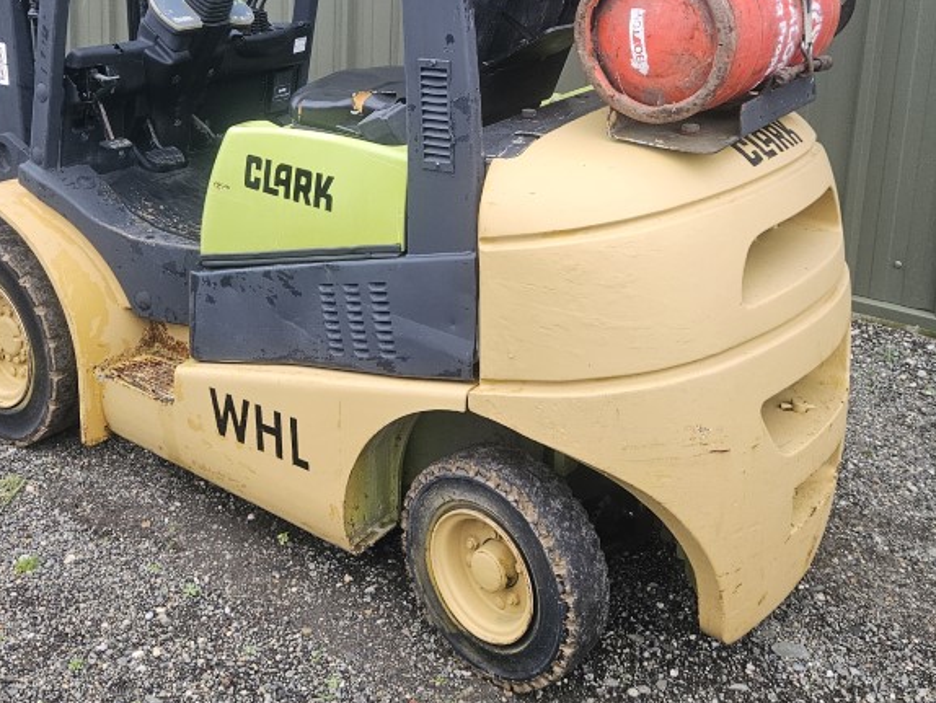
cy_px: 114
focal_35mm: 41
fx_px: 1109
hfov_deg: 45.8
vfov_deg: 33.8
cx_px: 455
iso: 500
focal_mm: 5.4
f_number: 1.8
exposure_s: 1/142
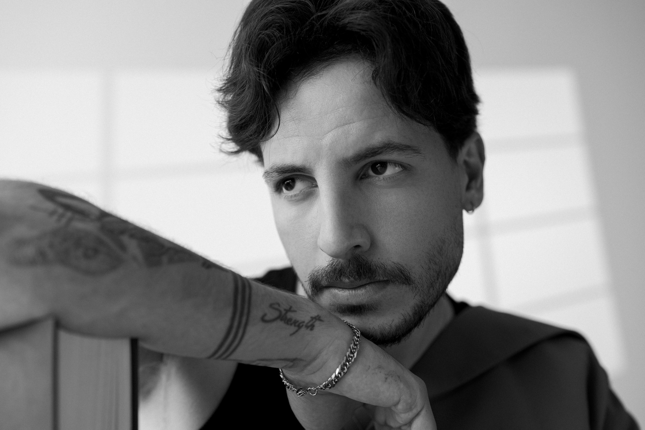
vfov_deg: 27.0
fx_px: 896
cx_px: 322
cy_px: 215
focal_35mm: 50
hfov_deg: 39.6
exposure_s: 1/200
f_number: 2.5
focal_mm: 50
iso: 100
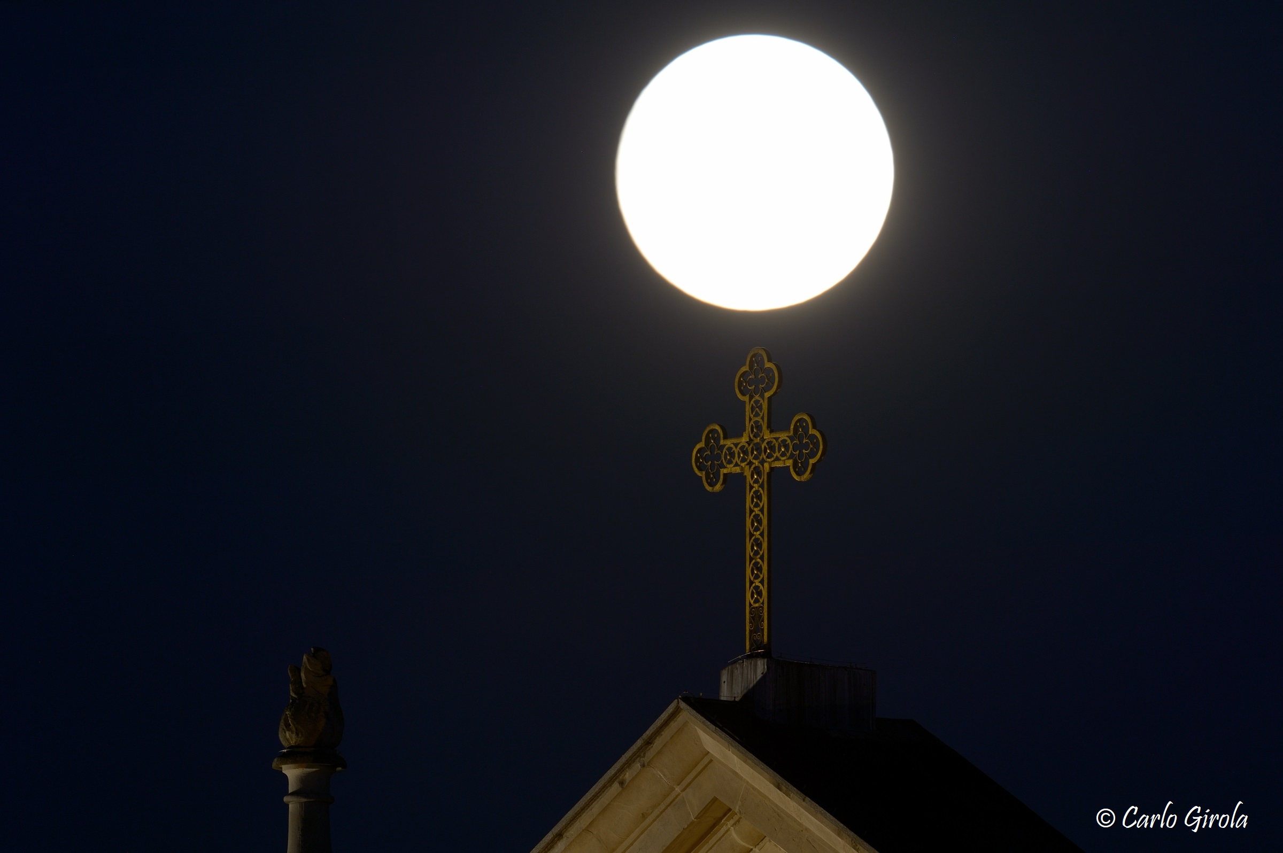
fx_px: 30267
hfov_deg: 2.4
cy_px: 426
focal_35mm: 850
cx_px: 642
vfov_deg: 1.6
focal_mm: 850
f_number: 11
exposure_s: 1/1.3
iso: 200
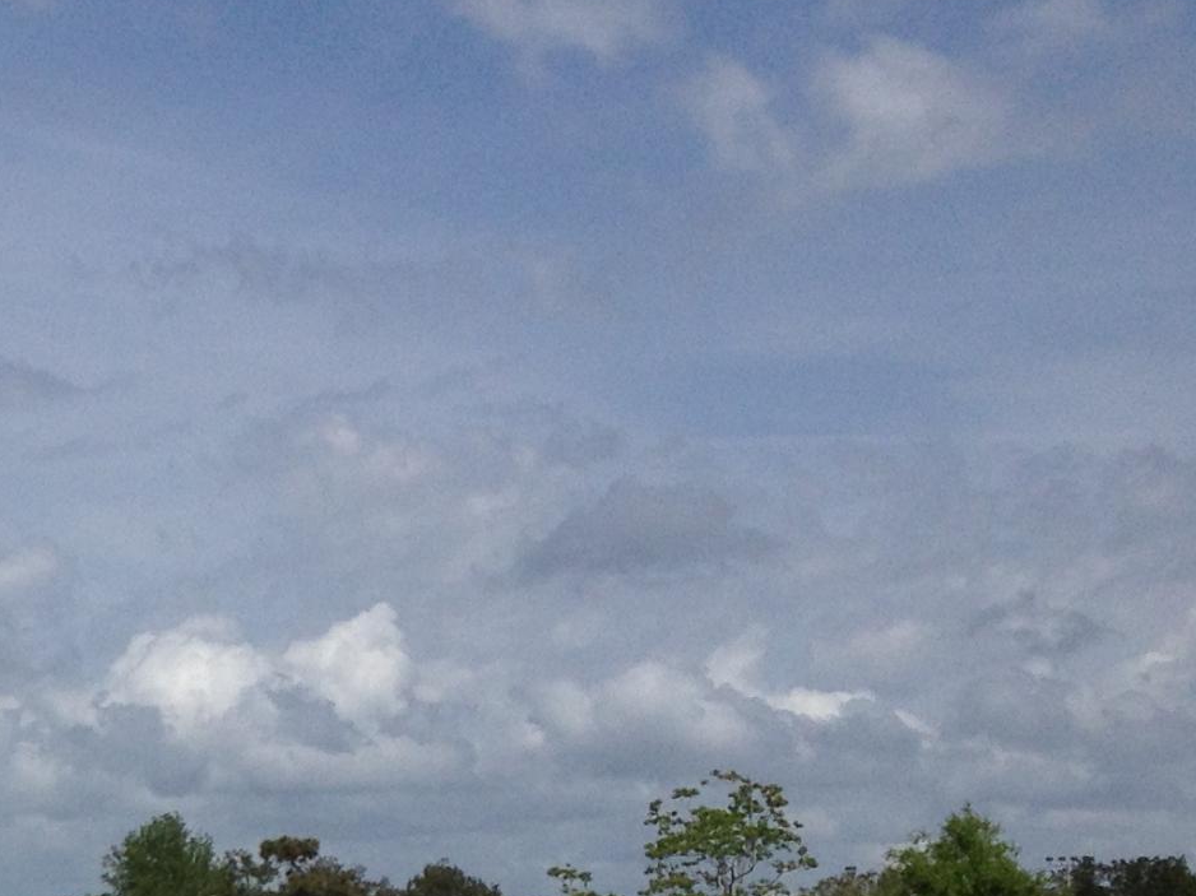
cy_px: 1175
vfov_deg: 12.8
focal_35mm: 112
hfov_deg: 16.3
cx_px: -502
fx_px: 3869
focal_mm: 4.28
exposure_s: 1/5025
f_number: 2.4
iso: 50
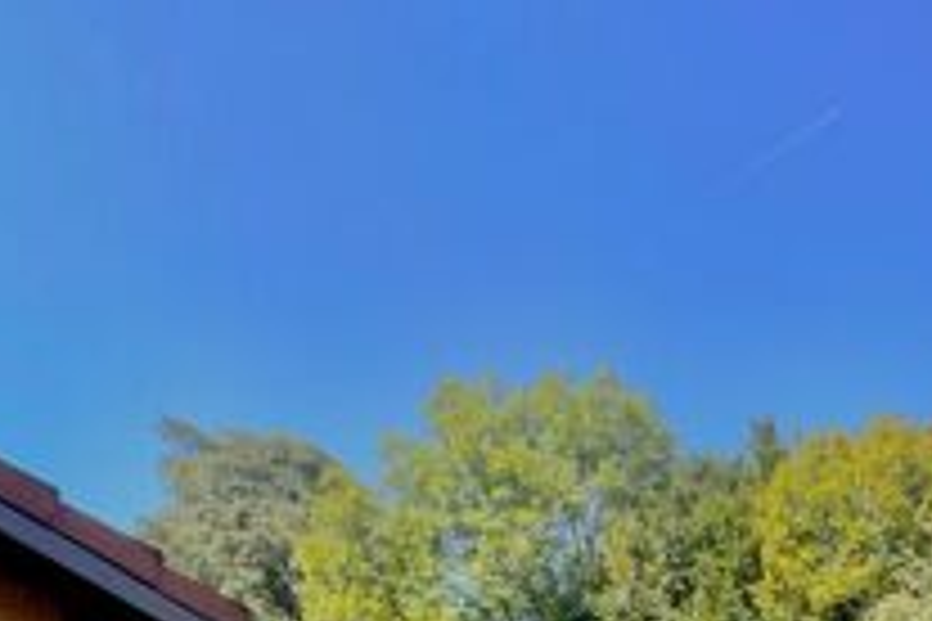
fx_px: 777
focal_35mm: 30
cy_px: 943
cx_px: 702
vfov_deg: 28.0
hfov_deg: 58.6
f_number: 2.2
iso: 32
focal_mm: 2.22
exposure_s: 1/739
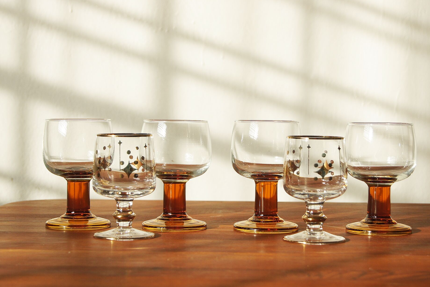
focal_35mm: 74
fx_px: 878
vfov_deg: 18.5
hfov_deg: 27.5
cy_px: 139
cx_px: 234
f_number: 5.6
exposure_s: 1/250
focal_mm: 45
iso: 400
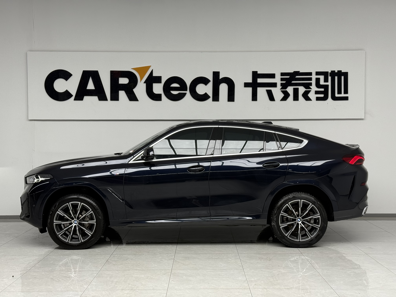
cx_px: 198
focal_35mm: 48
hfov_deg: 39.7
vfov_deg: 30.3
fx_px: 549
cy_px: 148
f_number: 1.78
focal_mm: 6.76
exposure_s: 1/226
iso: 80
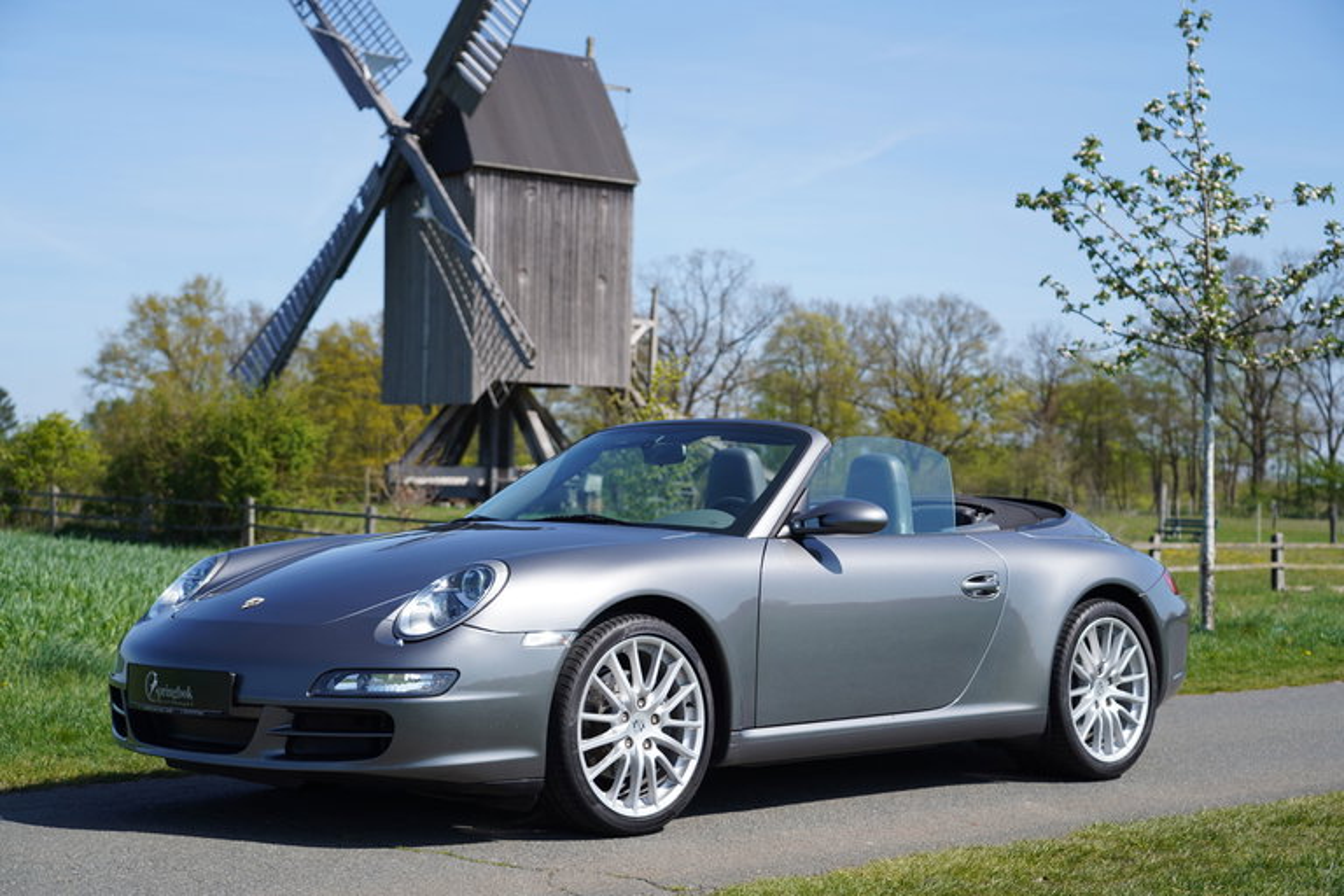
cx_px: 672
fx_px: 2091
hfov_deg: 35.6
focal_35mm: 56
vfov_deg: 24.2
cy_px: 448
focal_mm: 56
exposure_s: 1/800
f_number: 4
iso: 100
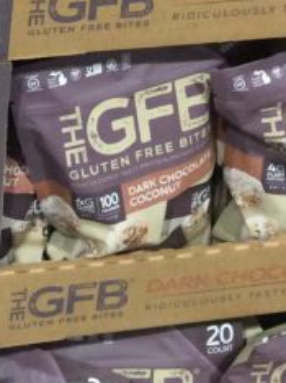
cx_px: -155
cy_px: -406
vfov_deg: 13.2
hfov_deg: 11.2
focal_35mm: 127
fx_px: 1402
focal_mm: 4.15
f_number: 2.2
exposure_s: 1/30
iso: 200
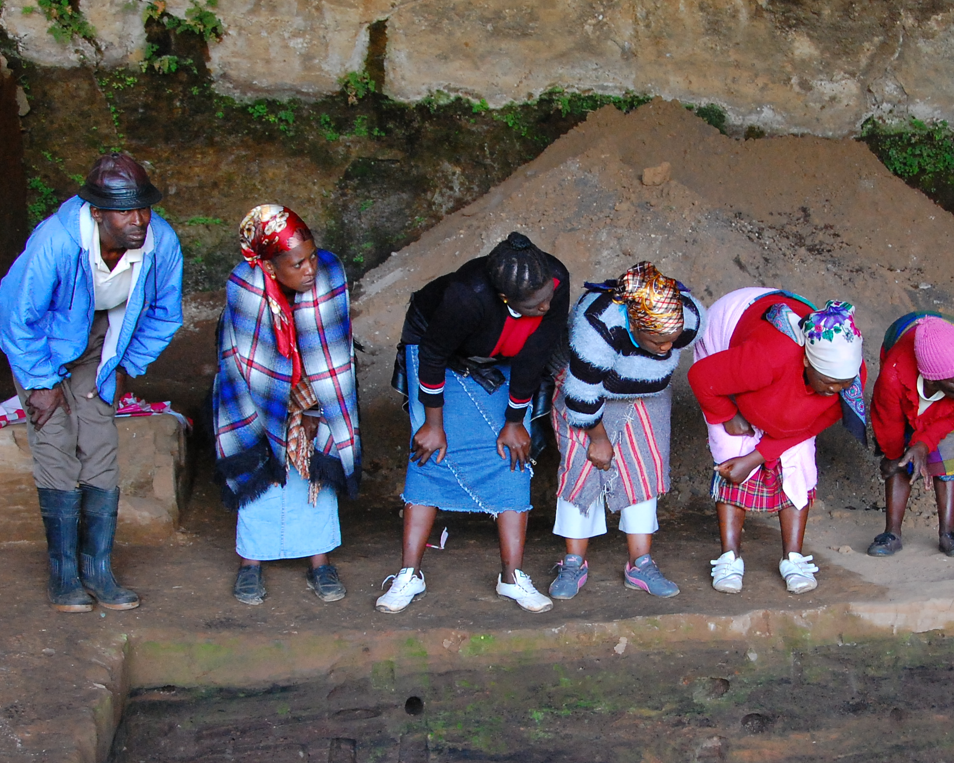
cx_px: 604
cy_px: 463
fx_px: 1779
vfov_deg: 24.2
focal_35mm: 63
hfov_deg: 29.9
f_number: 5.6
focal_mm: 28
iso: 1600
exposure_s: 1/160
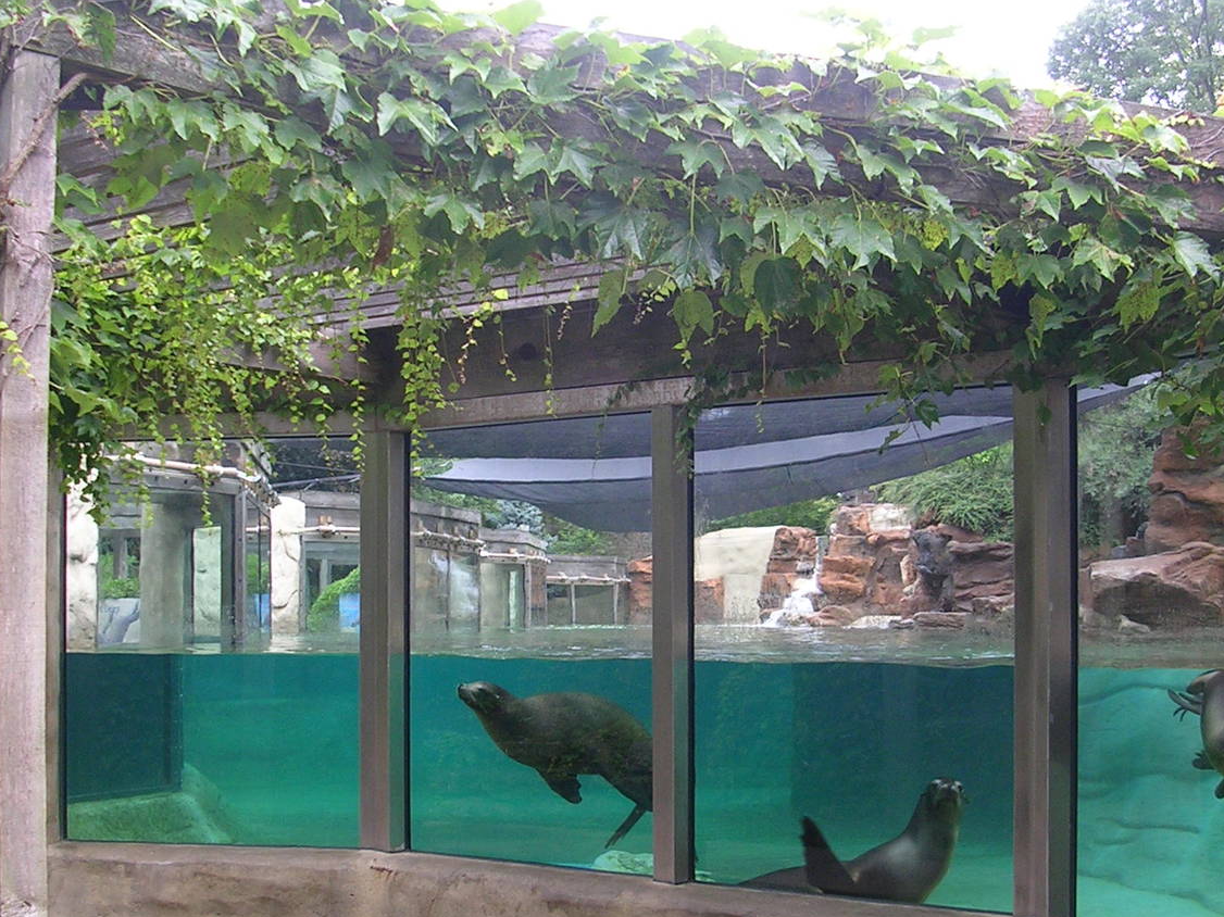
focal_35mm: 54
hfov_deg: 35.5
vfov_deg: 27.0
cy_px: 494
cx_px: 652
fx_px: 1909
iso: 50
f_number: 2.8
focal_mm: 5.8
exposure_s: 1/78
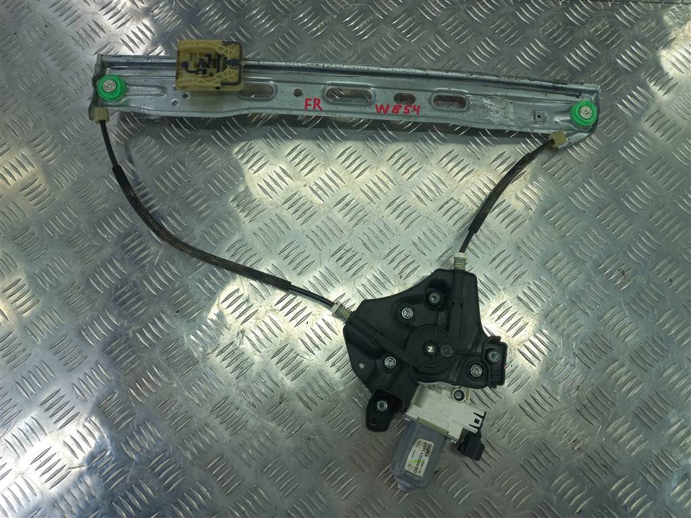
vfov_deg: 54.9
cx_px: 346
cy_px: 259
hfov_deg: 69.4
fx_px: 499
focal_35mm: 25
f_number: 1.8
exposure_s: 1/50
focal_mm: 4.6
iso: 32
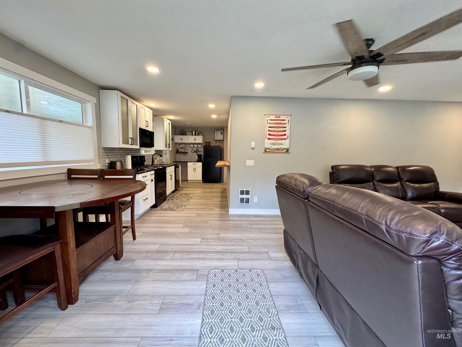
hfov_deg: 102.1
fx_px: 187
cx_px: 231
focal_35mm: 14
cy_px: 174
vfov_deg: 85.7
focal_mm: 2.22
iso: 250
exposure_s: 1/120
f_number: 2.2
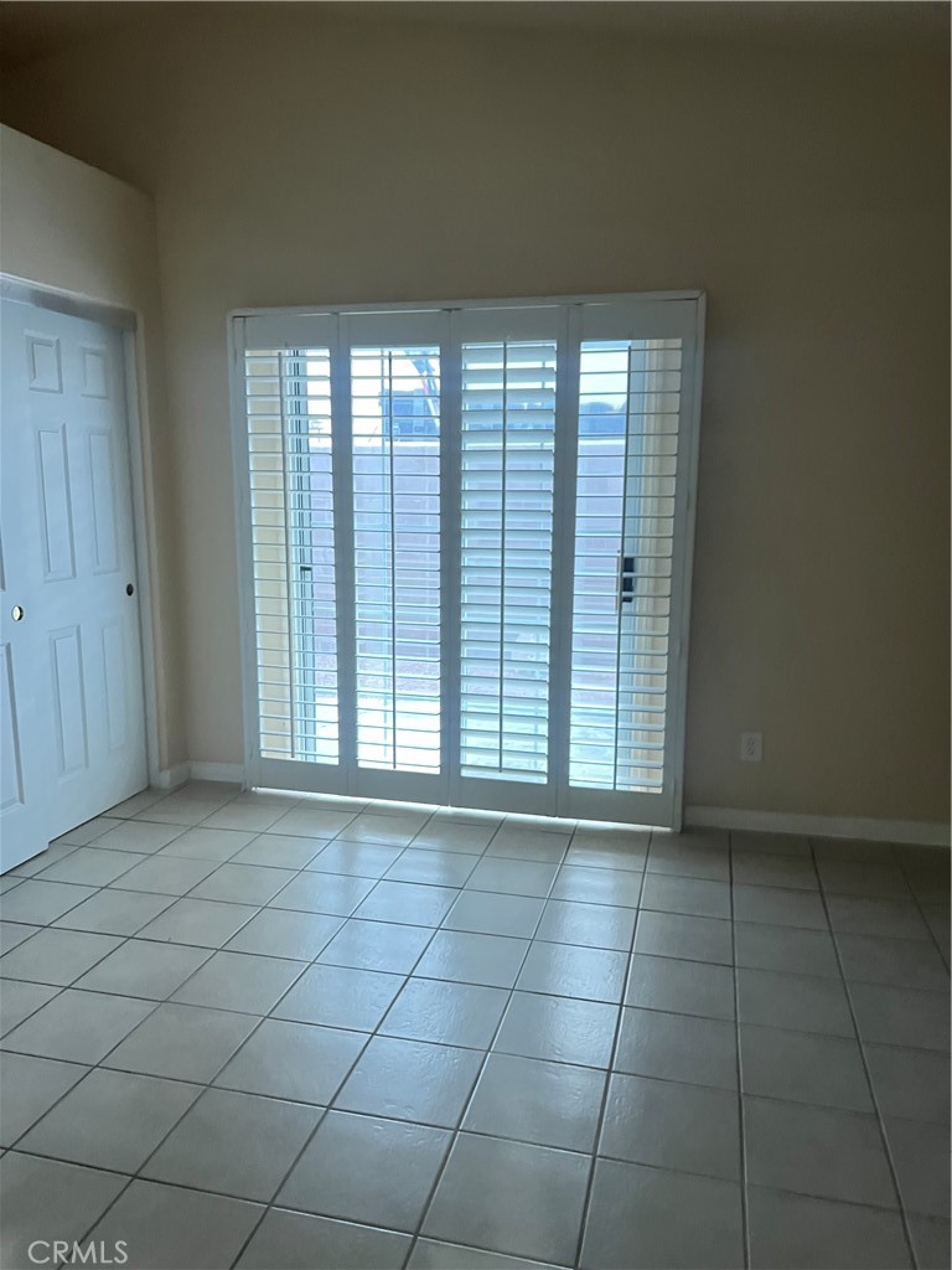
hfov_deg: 53.1
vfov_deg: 67.3
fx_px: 953
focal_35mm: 26
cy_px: 635
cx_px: 476
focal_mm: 5.7
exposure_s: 1/30
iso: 800
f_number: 1.5
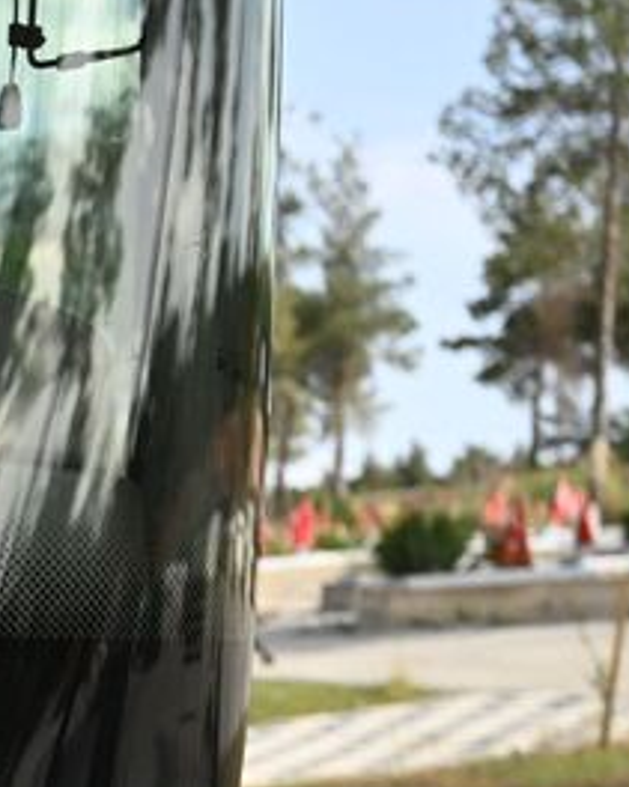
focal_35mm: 134
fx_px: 3126
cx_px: -1136
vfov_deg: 13.7
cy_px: 1096
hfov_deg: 9.5
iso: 1800
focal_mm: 29.5
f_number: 3.5
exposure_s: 1/10000
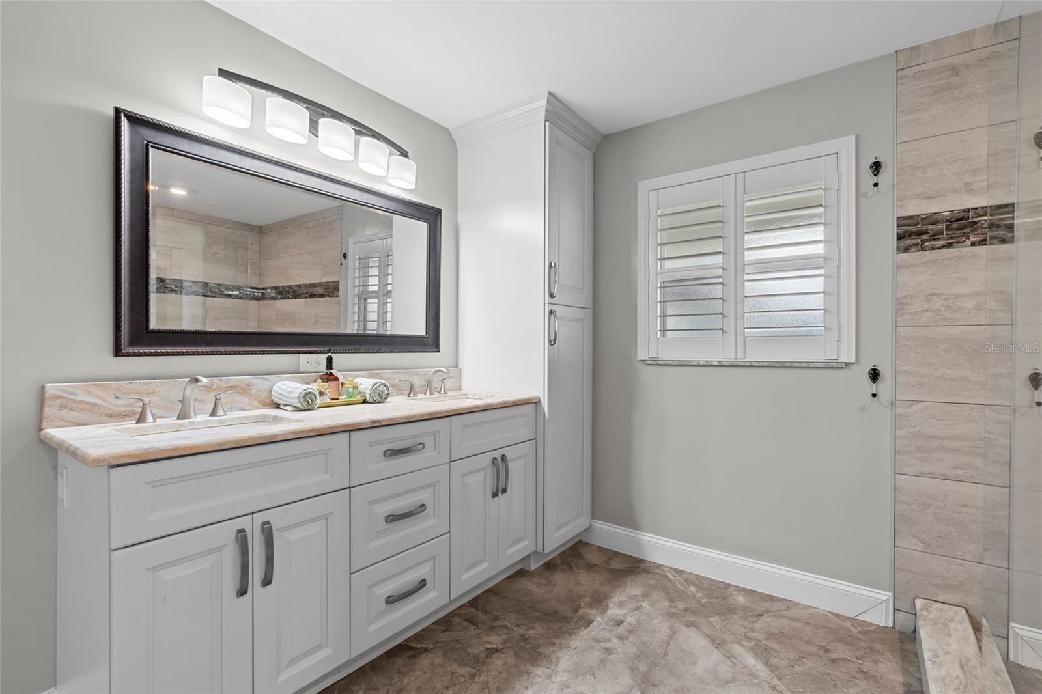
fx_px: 463
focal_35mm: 16
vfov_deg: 73.7
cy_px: 347
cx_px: 521
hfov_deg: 96.7
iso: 250
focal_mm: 16
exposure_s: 1/2.5
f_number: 9
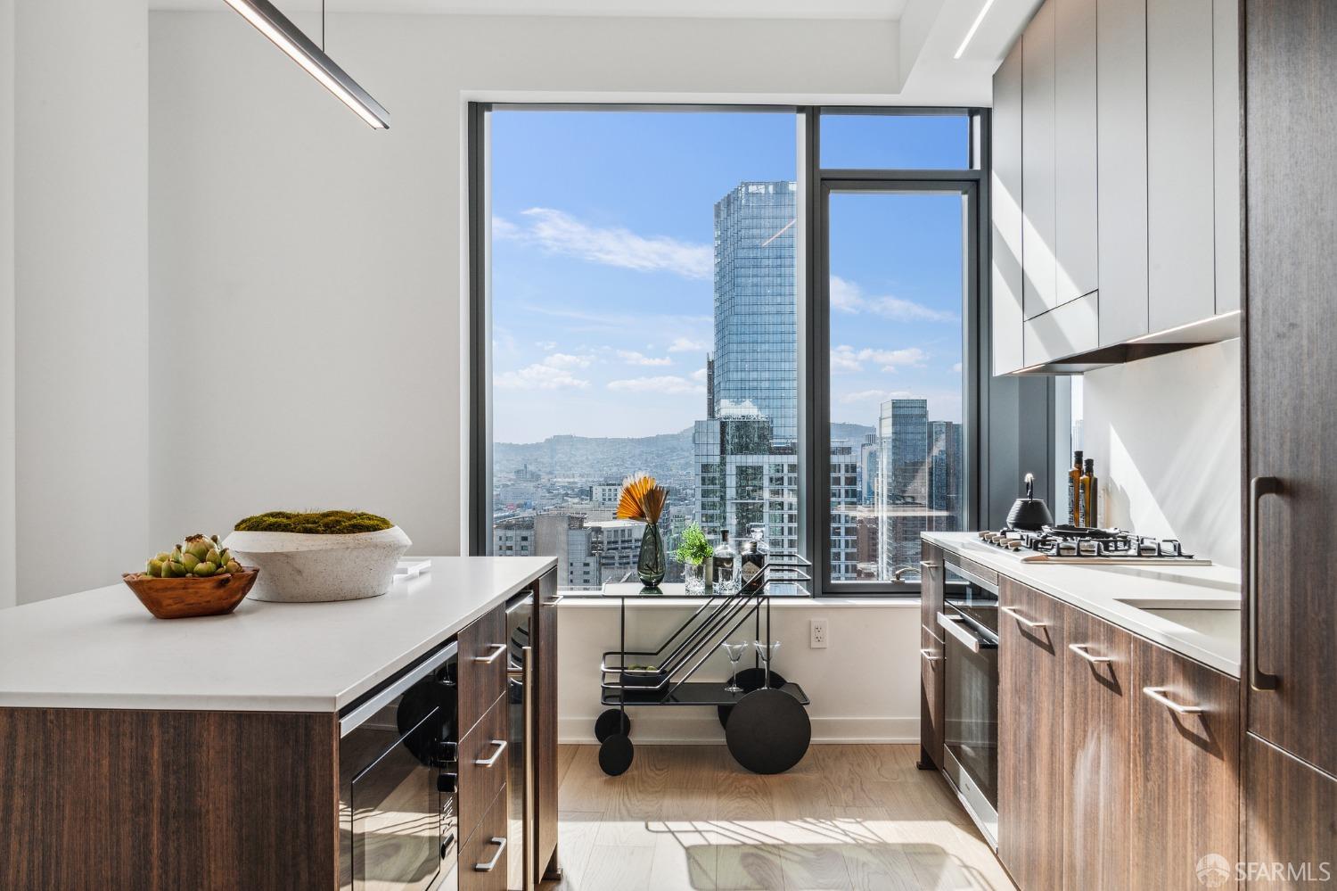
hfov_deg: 61.9
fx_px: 1114
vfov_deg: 43.6
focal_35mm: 30
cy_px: 446
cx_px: 668
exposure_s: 1/50
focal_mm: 30
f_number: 16
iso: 200
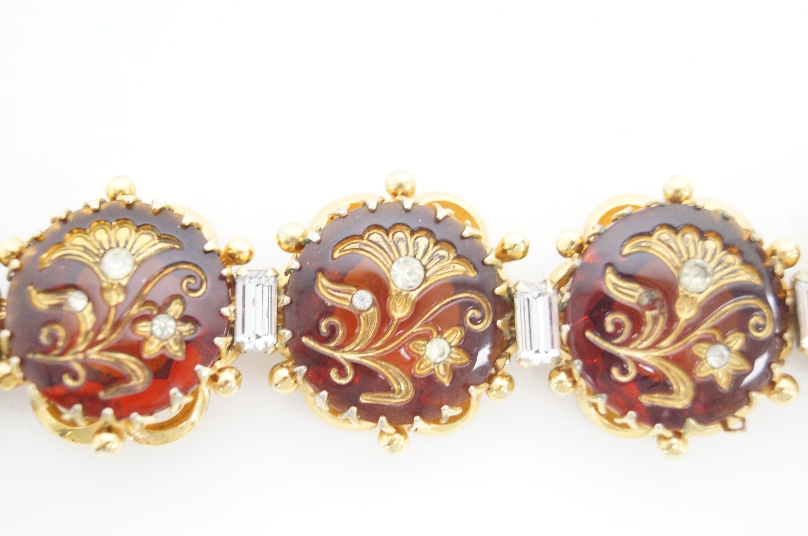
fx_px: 1345
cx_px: 404
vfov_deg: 22.5
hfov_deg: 33.4
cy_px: 268
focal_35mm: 60
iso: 3200
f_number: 5
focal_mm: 40
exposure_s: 1/40
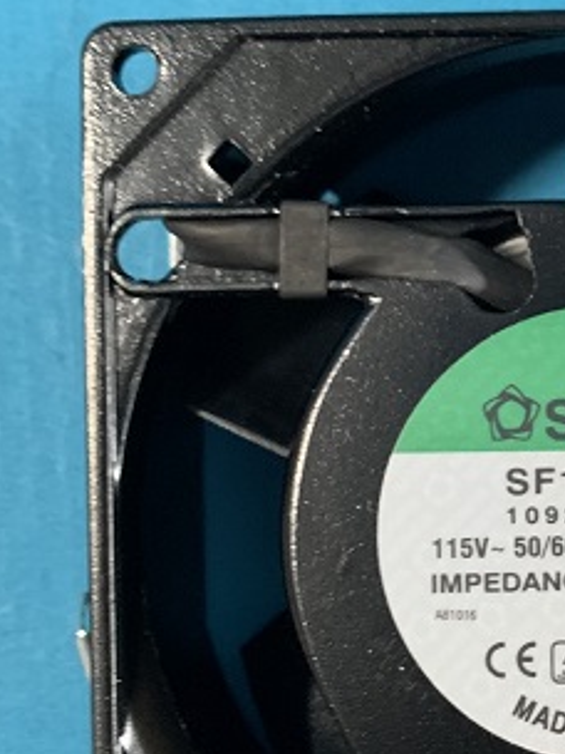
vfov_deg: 28.2
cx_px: 655
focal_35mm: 69
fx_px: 1502
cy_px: 381
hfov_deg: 20.1
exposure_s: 1/40
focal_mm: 4.25
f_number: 1.8
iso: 400
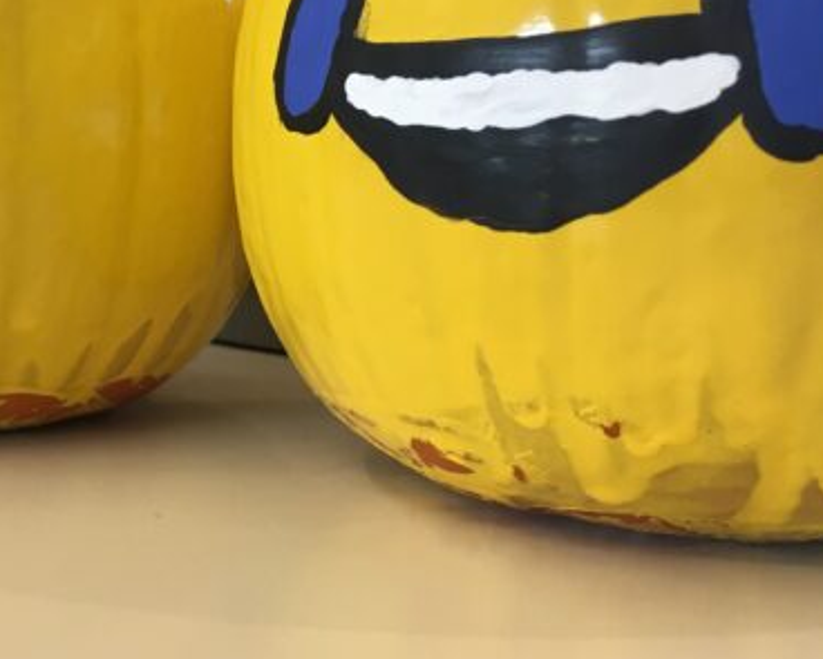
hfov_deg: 30.4
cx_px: 67
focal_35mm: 59
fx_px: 1438
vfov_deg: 25.8
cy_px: 266
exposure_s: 1/30
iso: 50
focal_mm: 4.15
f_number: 2.2
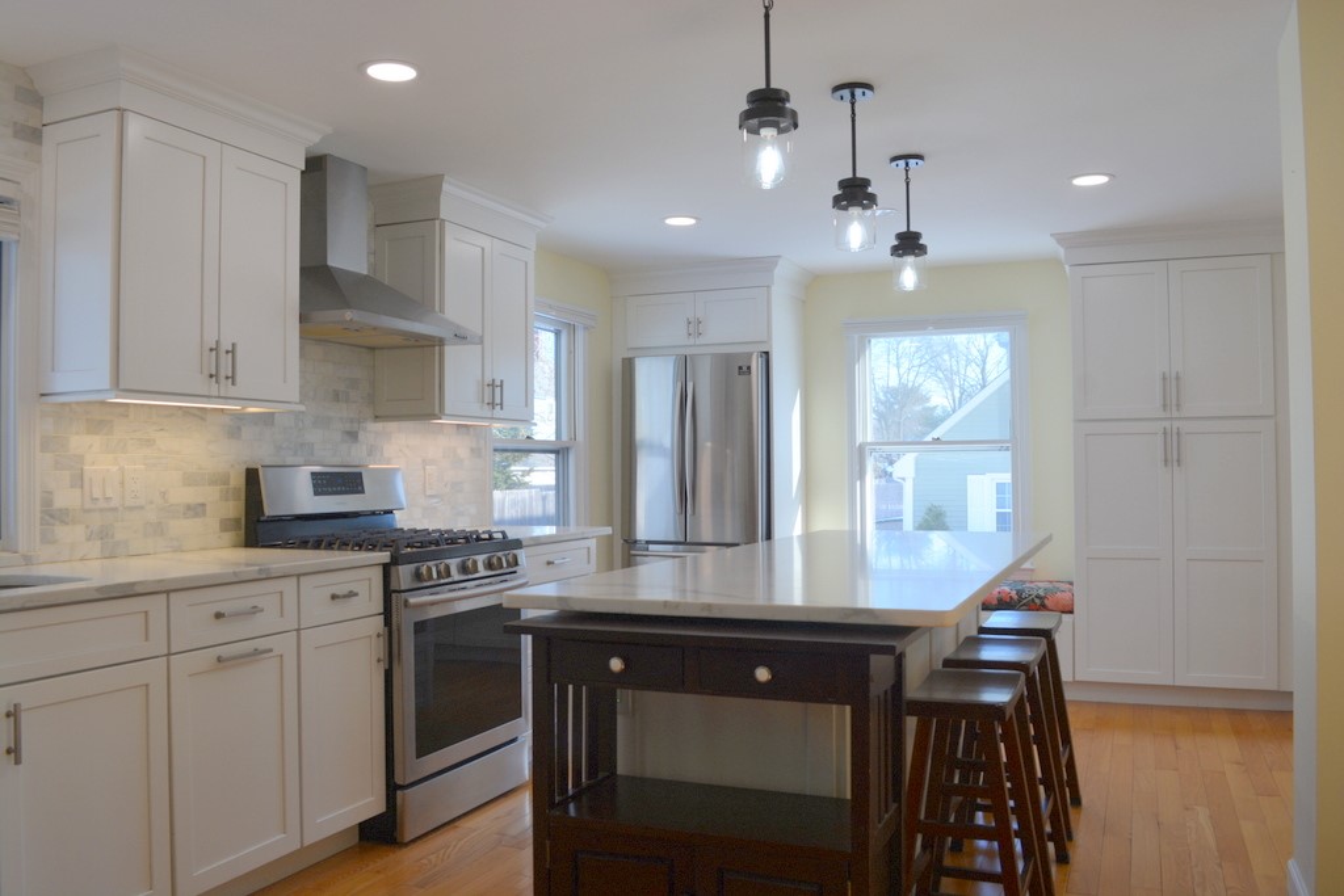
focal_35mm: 27
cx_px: 672
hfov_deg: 67.4
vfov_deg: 47.9
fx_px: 1008
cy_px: 448
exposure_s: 1/60
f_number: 8
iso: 220
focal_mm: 18
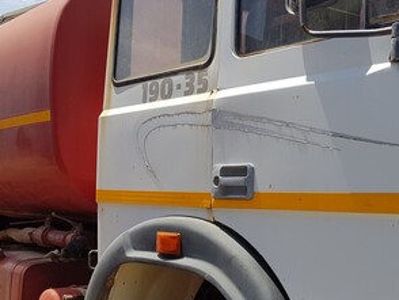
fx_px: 611
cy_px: 163
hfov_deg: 36.1
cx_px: 189
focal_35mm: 53
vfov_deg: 27.6
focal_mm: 4.2
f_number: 1.7
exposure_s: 1/2104
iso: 40
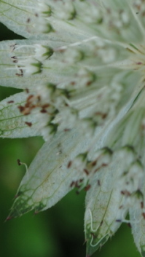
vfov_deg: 11.0
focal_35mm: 196
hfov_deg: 6.2
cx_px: 156
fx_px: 1337
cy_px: 63
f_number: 8
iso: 100
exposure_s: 1/100
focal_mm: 44
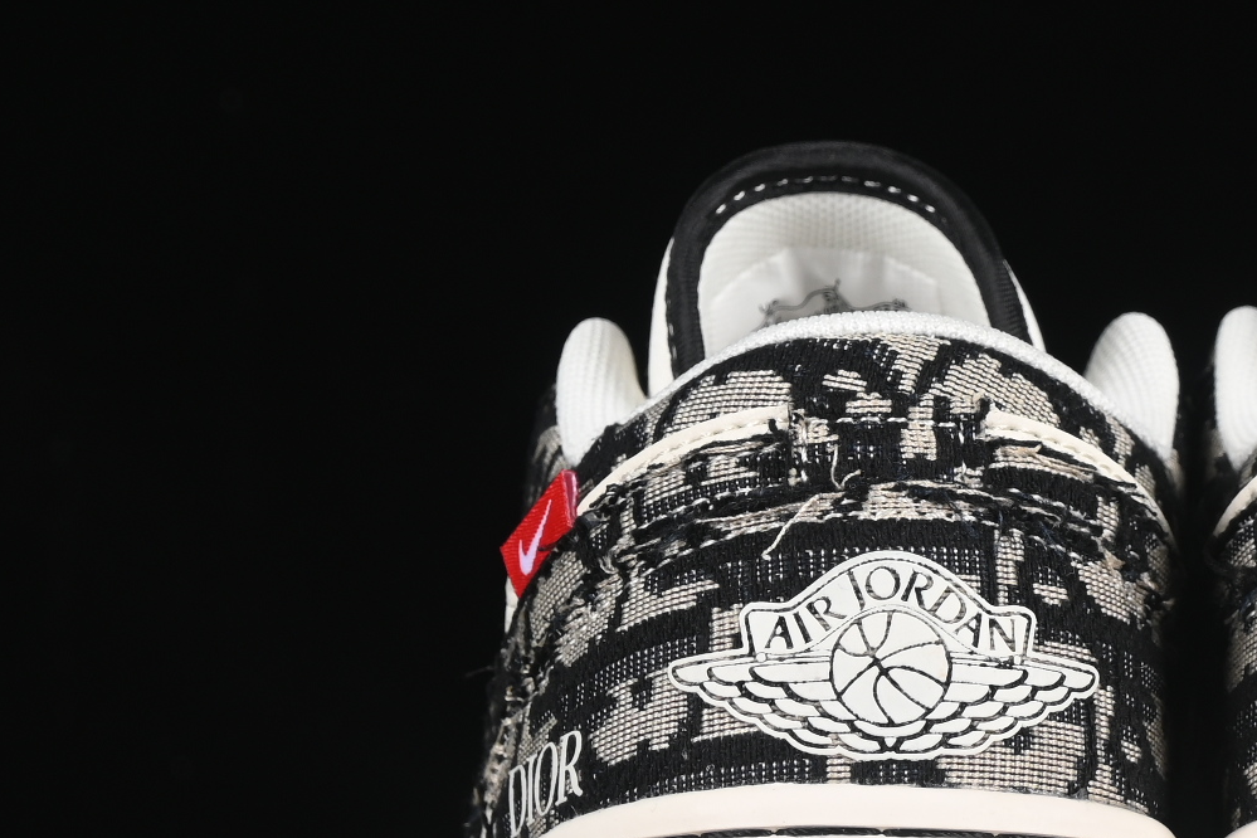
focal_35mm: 209
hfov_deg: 9.8
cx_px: 1244
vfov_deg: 6.6
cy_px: 360
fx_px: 7297
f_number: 7.1
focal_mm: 50
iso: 160
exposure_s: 1/60
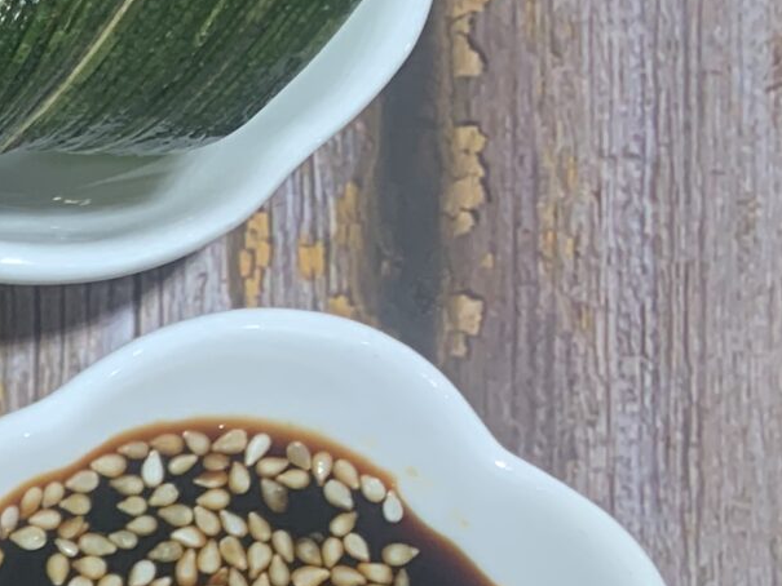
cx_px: -870
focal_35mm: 110
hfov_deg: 14.3
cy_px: 1147
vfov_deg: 12.1
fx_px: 2485
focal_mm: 4.25
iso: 80
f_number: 1.8
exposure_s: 1/50
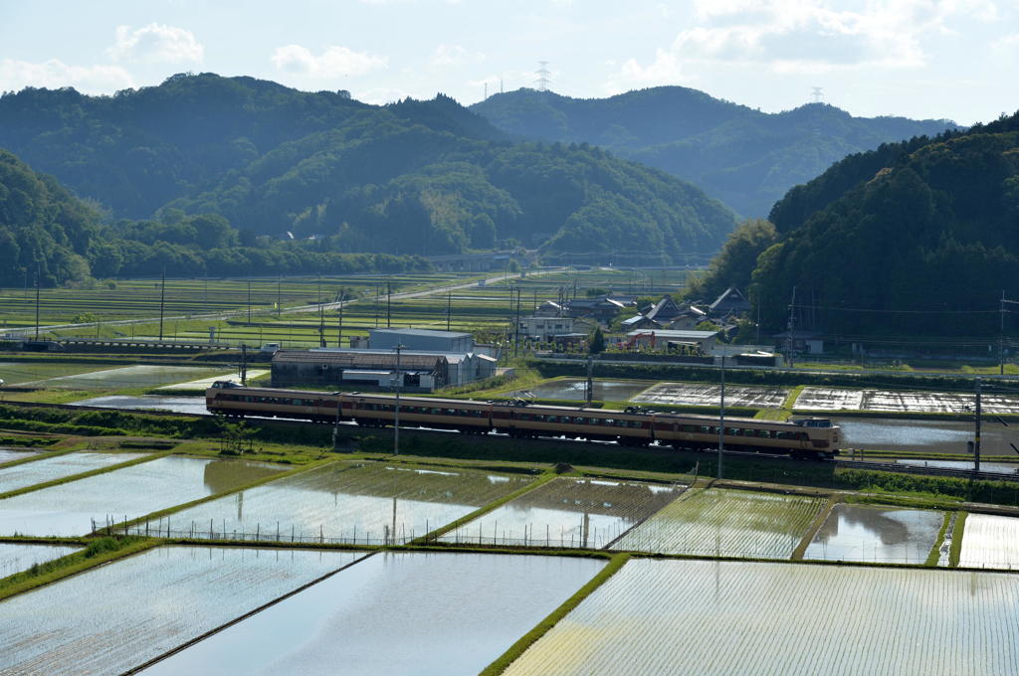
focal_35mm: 110
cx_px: 510
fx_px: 3110
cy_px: 338
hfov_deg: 18.6
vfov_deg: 12.4
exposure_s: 1/320
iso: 100
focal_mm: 110
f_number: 9
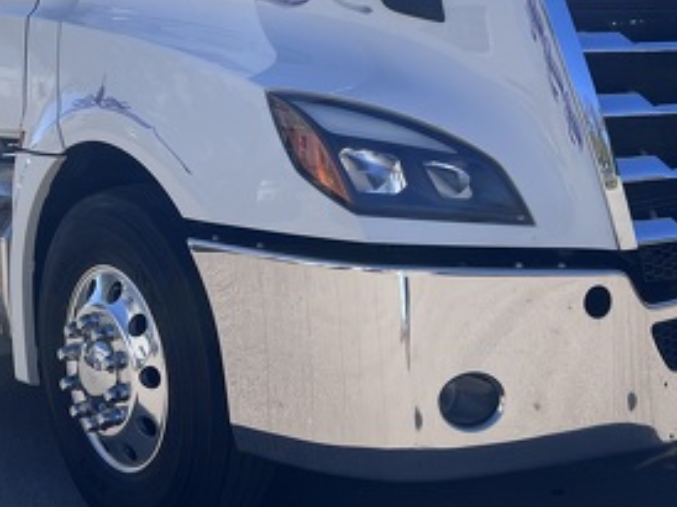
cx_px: 230
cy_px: 64
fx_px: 1114
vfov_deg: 25.0
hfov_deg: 33.5
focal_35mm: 57
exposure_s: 1/4630
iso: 50
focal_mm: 5.7
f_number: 1.5
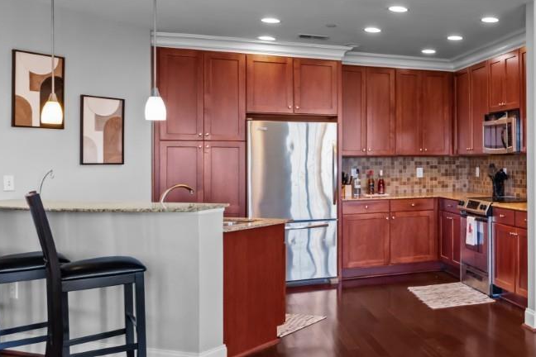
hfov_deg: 42.3
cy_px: 156
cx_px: 528
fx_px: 596
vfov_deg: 33.4
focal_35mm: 40
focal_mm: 16
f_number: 7.1
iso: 400
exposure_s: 1/5
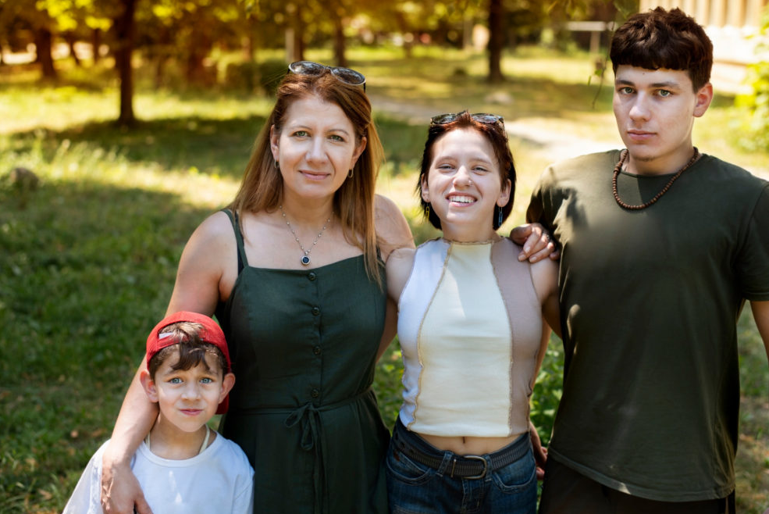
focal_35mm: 52
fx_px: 1111
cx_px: 386
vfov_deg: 26.0
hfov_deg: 38.2
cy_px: 260
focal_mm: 50
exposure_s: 1/800
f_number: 3.2
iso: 160
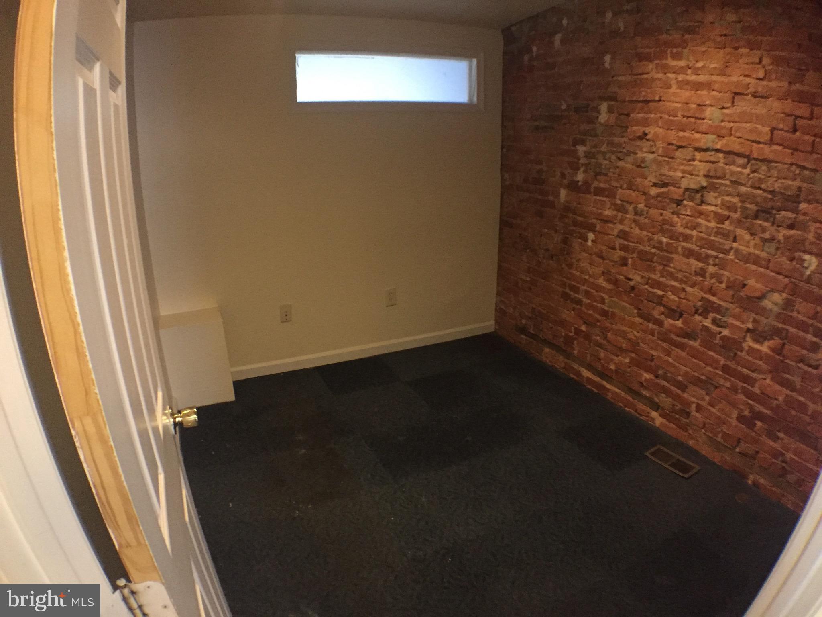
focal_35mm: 29
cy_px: 308
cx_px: 411
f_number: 2.2
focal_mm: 4.15
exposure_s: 1/15
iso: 400
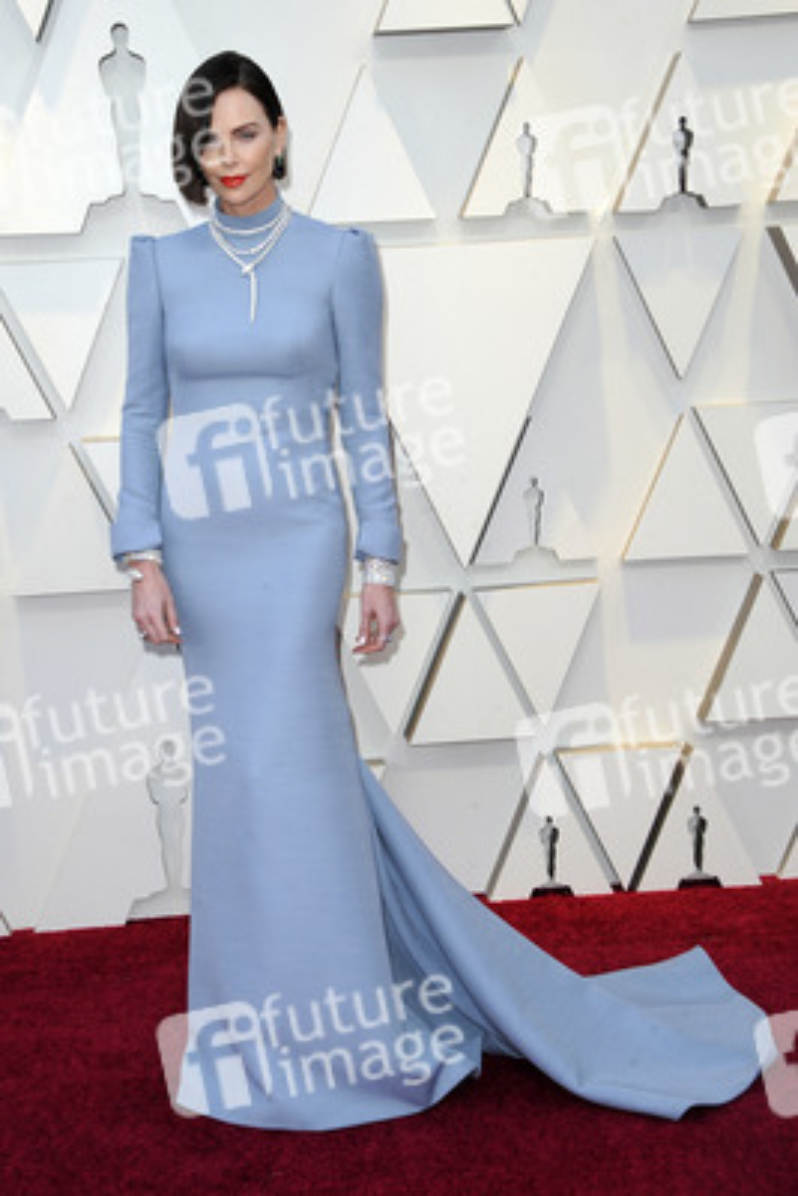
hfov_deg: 23.4
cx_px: 399
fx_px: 1927
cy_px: 598
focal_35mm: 58
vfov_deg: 34.5
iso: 800
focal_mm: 58
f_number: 8
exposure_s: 1/250
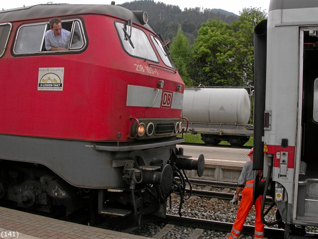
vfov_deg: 37.7
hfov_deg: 49.0
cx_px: 159
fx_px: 349
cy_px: 120
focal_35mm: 38
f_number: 6
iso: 100
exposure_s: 1/202
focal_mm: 7.85
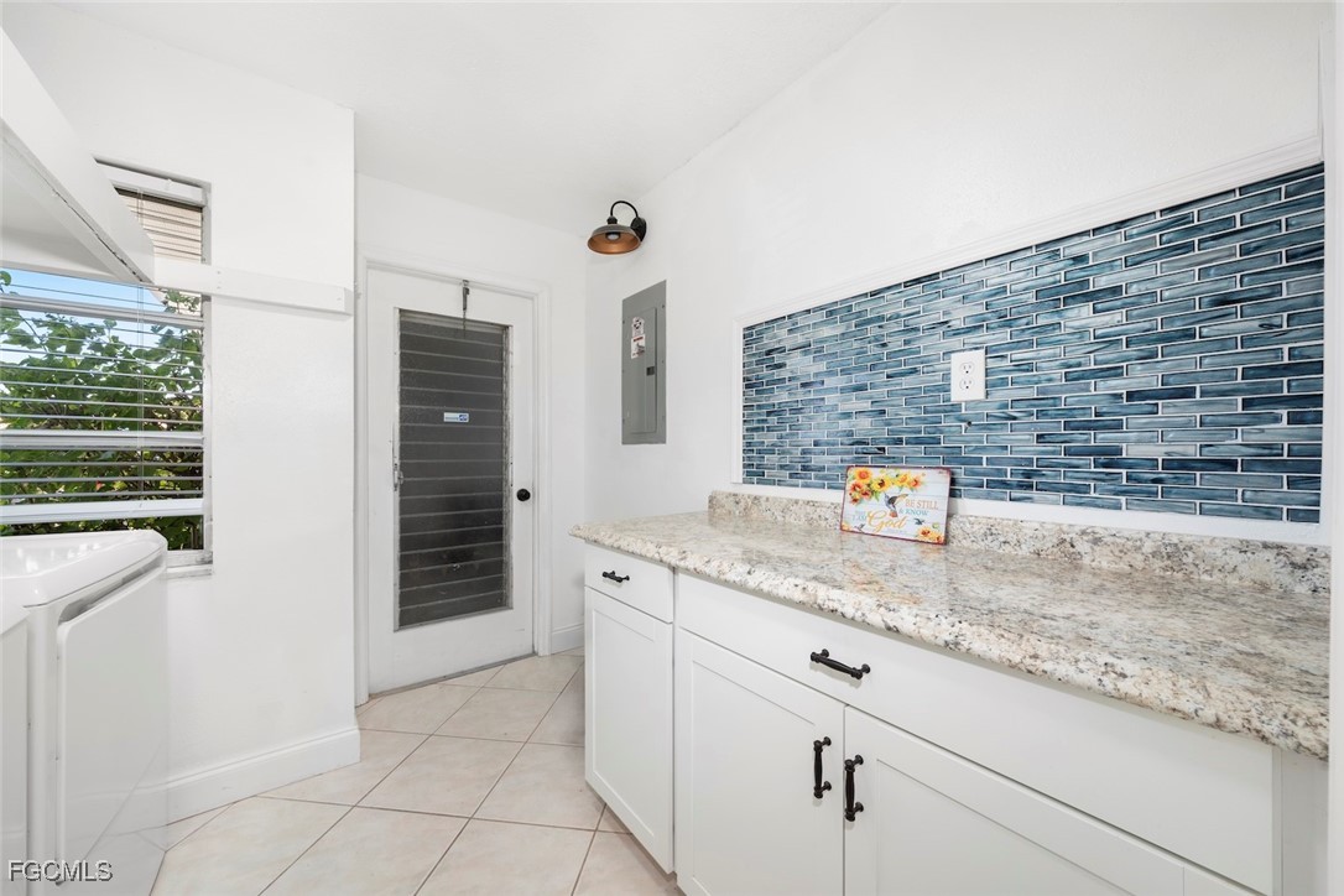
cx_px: 672
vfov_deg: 85.4
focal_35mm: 13
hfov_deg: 108.3
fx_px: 485
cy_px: 448
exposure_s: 1
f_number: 11
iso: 160
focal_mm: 13
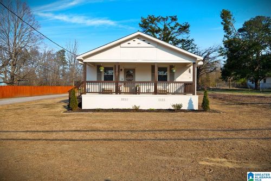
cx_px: 136
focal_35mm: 22
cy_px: 90
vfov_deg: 56.1
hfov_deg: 77.3
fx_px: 169
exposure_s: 1/125
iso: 64
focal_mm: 22.5
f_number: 10
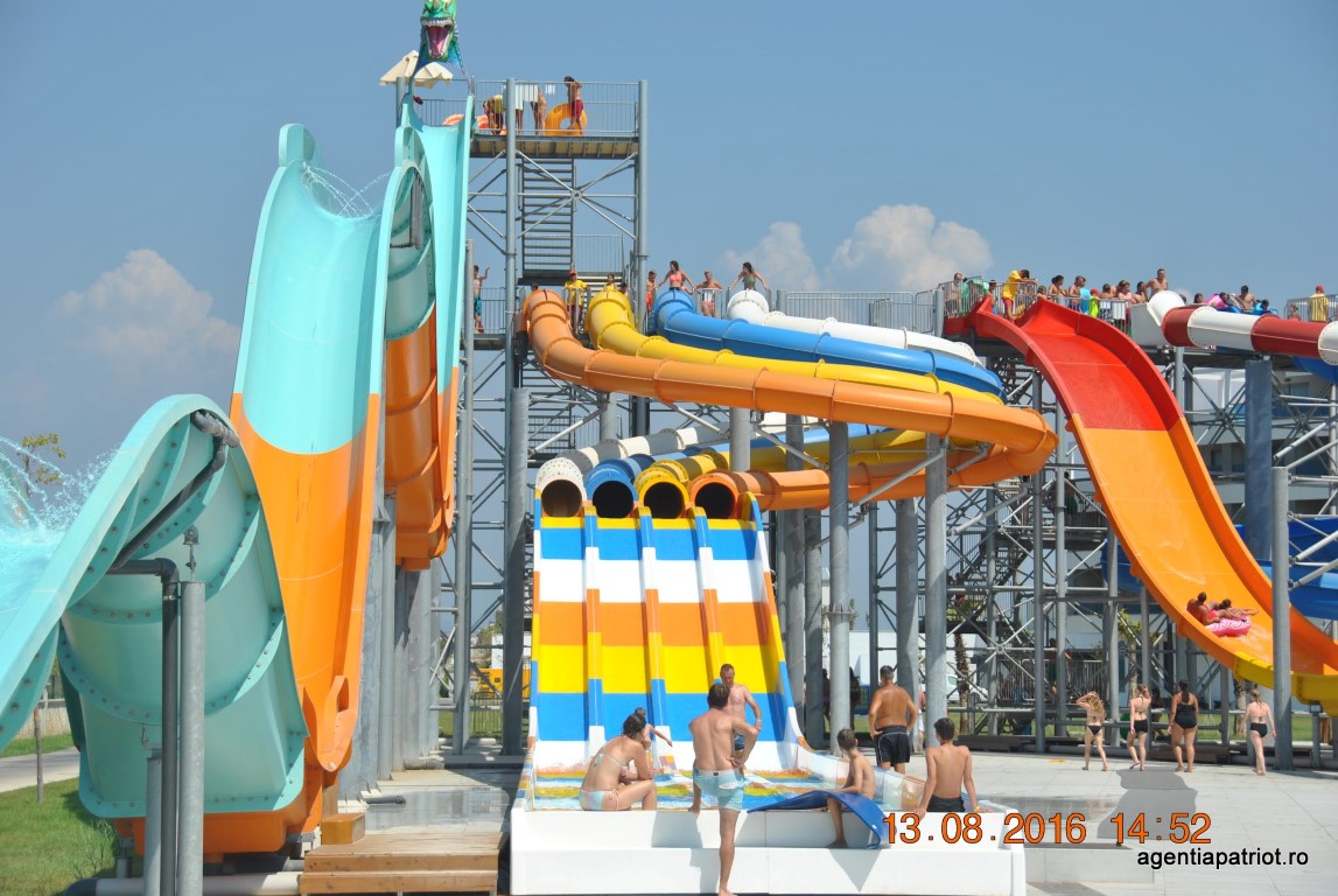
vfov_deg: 15.2
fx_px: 3349
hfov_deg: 22.6
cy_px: 448
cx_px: 669
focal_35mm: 90
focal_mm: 60
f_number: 6.3
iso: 100
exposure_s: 1/640
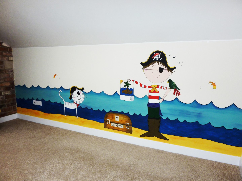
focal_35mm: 25
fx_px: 175
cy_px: 90
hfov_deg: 69.4
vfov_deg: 54.9
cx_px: 121
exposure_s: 1/30
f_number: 3.3
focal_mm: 4.1
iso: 100
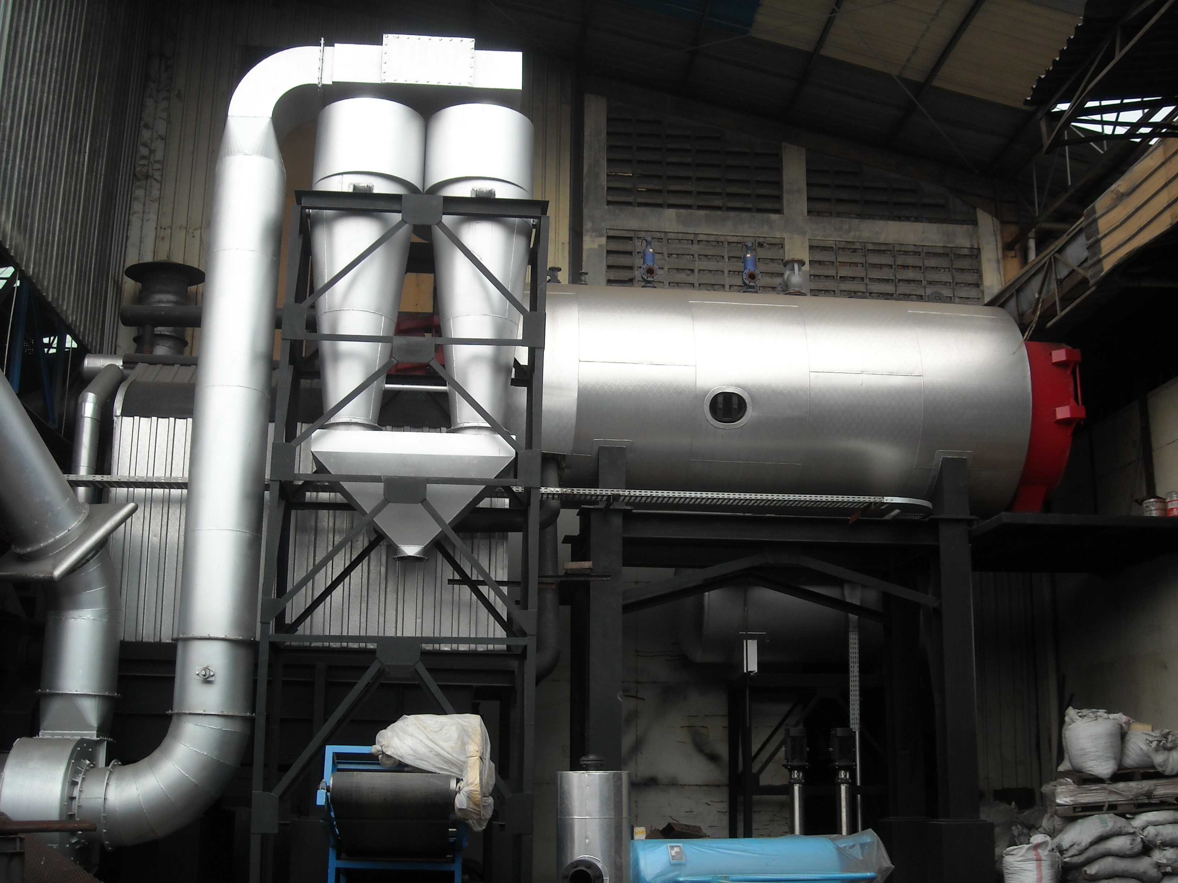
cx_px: 589
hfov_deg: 42.9
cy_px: 442
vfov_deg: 32.9
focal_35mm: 44
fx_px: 1497
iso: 77
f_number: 3.1
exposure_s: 1/60
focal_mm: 7.1
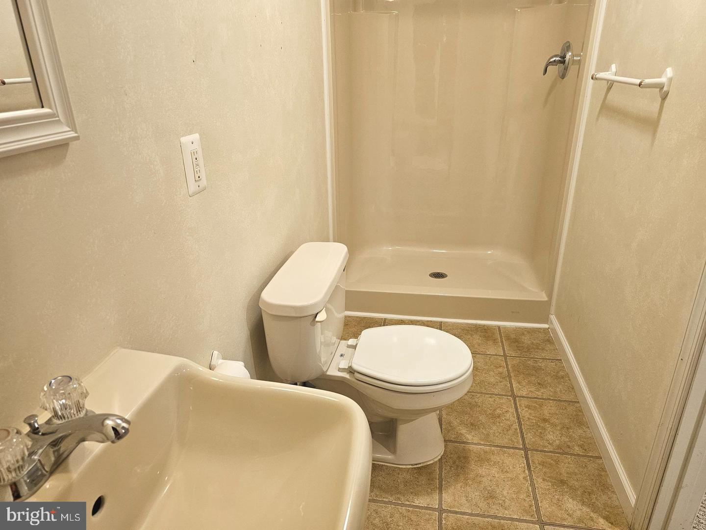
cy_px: 265
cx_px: 353
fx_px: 469
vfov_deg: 58.9
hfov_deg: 73.9
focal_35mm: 23
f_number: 1.7
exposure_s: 1/120
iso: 250
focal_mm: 6.3
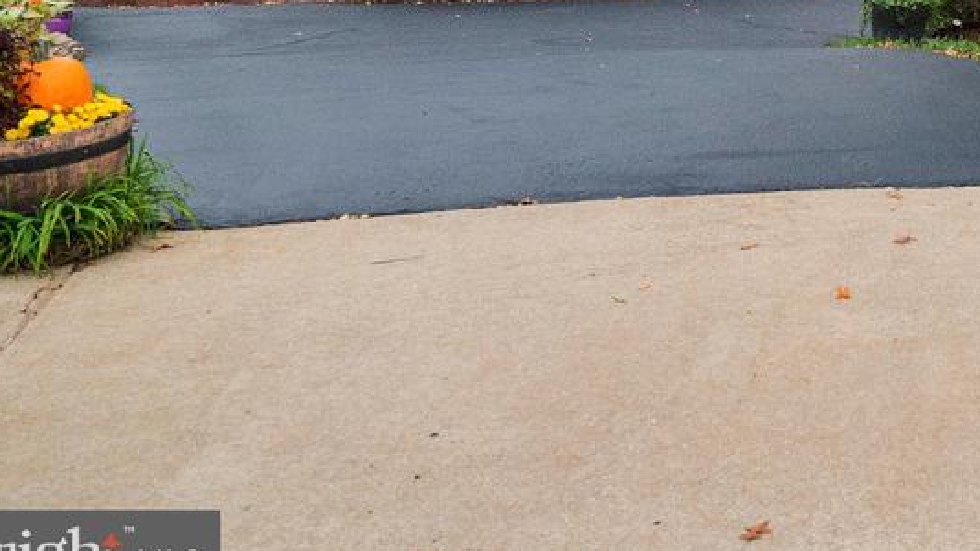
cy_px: -278
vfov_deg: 16.8
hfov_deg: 27.4
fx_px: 1689
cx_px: 1255
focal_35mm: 65
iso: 1250
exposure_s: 1/800
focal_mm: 23
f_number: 8
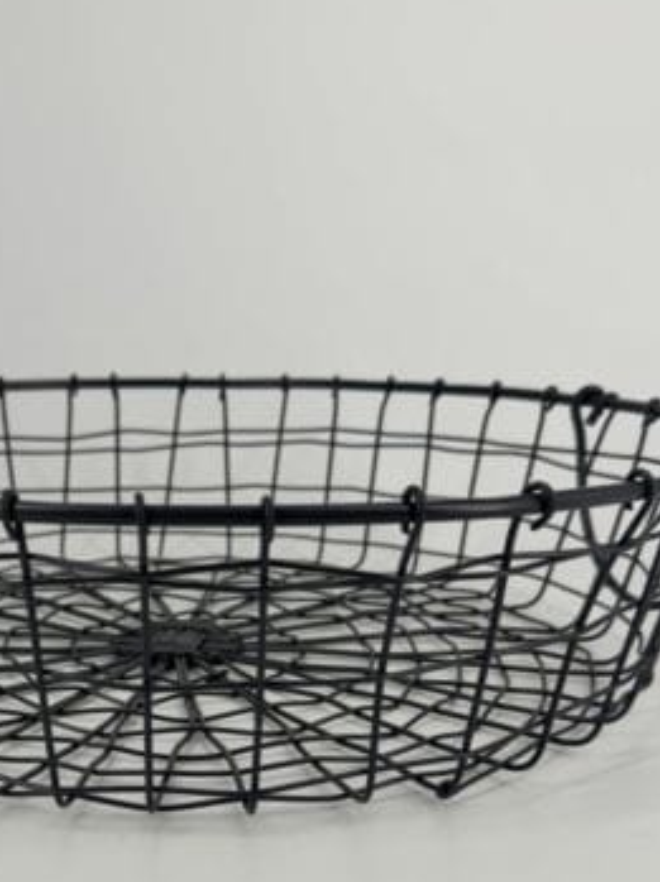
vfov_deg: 39.8
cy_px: 689
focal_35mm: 46
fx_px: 1172
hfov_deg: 30.9
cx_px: 169
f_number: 1.78
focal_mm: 6.76
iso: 80
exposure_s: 1/1597
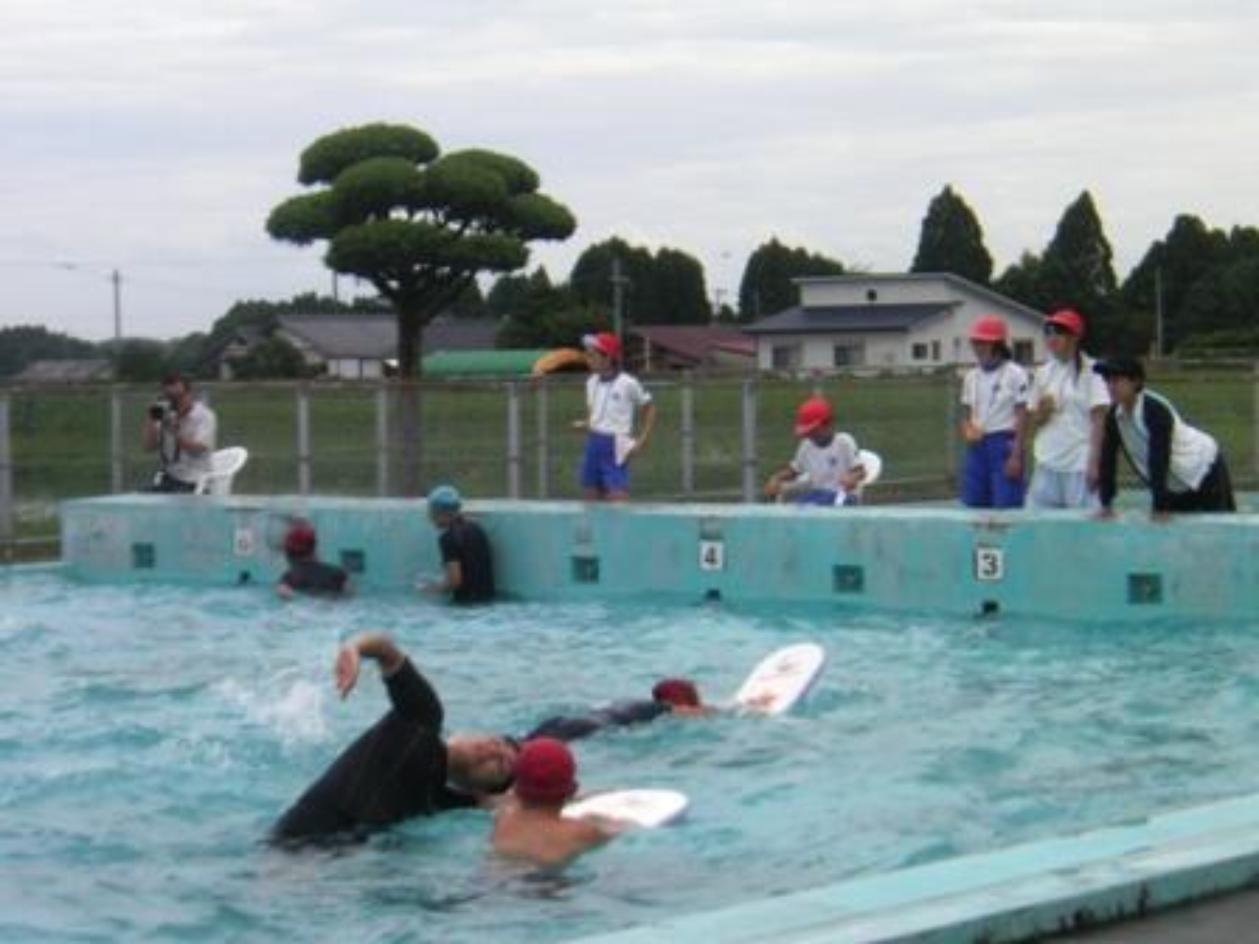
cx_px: 630
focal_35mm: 82
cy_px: 472
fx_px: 2982
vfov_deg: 18.0
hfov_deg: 23.8
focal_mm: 13.6
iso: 50
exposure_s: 1/350
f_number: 4.6
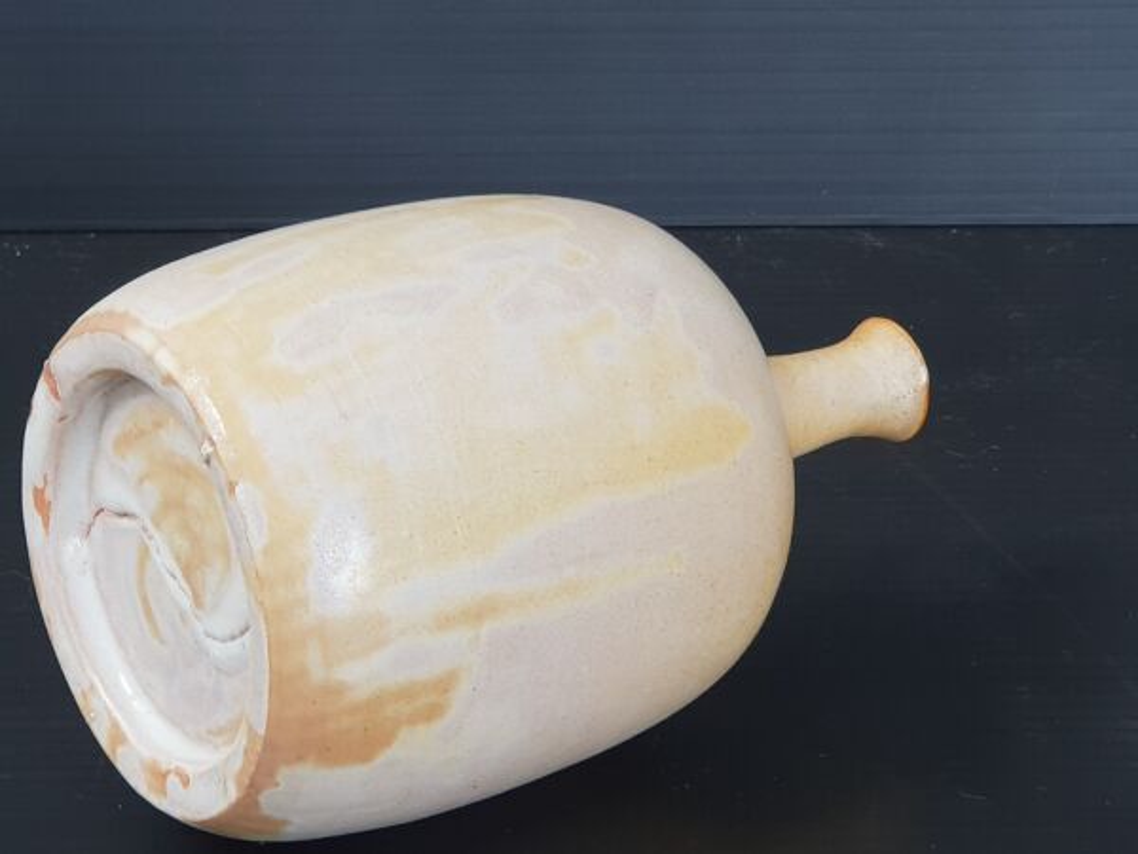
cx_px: 569
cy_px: 427
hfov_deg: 36.8
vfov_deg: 28.0
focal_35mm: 52
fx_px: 1709
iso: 50
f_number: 2.4
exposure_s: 1/30
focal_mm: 6
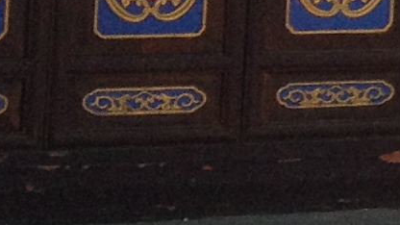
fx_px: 3171
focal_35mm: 299
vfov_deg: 3.9
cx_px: 1344
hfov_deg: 6.4
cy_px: -483
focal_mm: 4.28
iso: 100
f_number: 2.4
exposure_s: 1/120
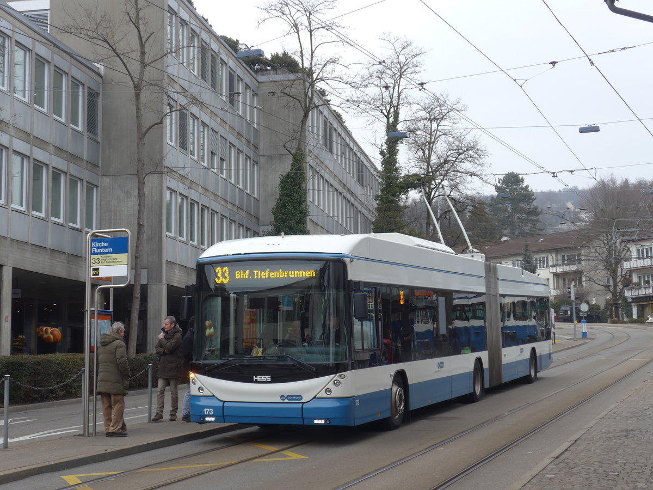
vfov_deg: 24.8
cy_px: 245
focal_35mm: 59
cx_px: 326
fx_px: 1113
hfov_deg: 32.7
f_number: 3.5
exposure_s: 1/160
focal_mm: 12
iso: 80
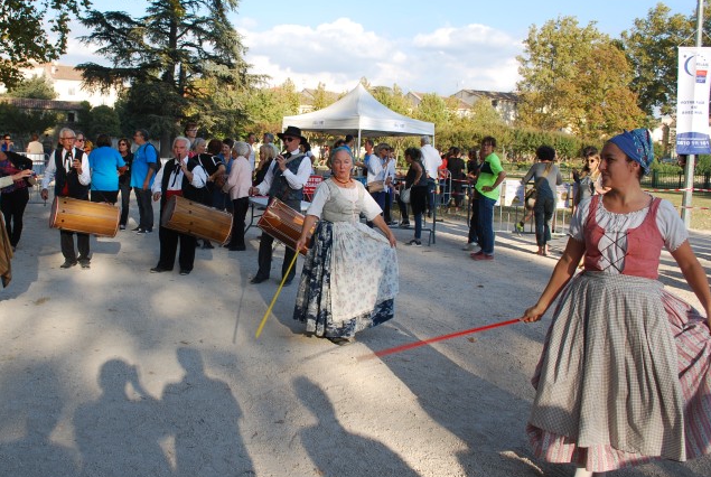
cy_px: 199
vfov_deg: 38.9
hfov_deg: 55.1
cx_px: 266
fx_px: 673
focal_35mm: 34
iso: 100
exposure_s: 1/160
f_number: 6.3
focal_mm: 18
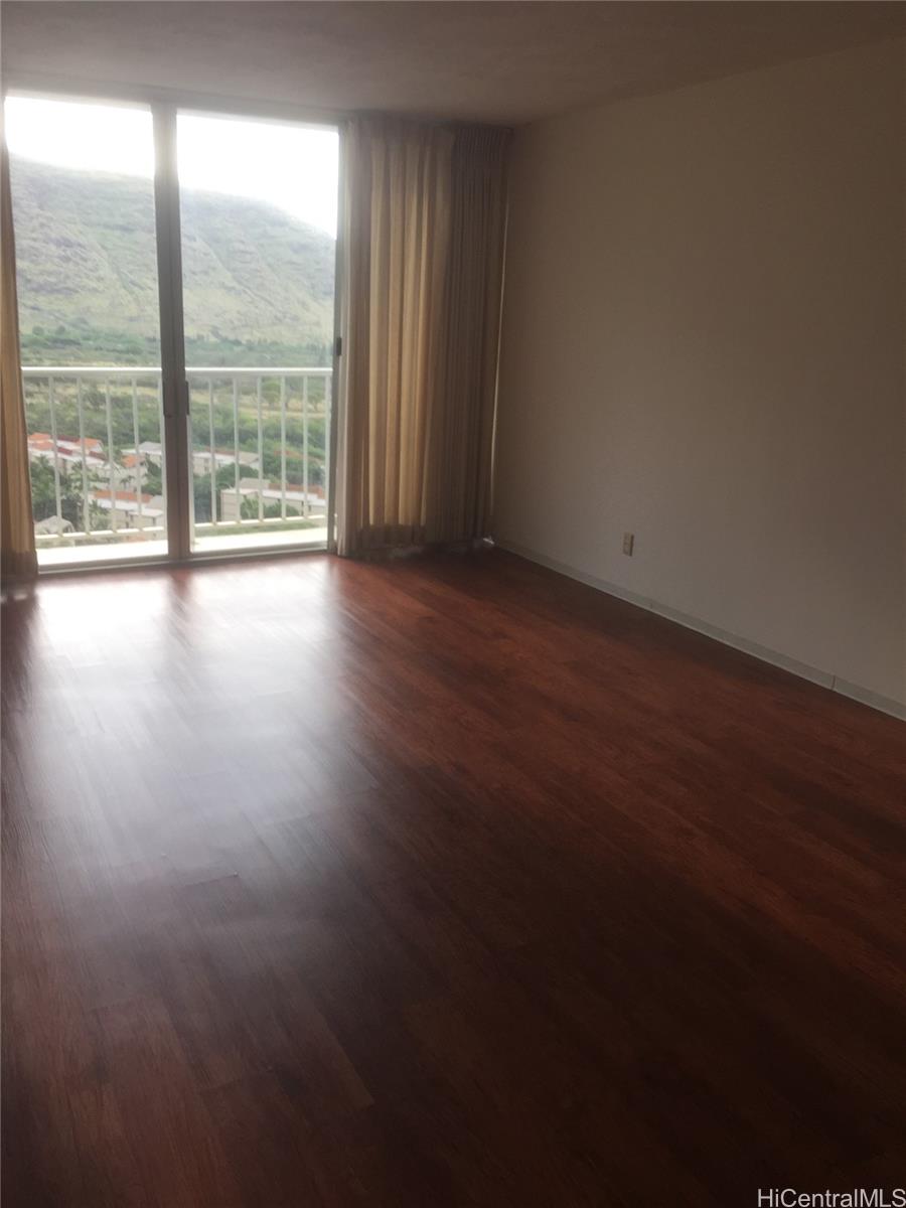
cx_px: 453
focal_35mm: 29
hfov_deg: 48.2
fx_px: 1012
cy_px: 604
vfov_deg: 61.7
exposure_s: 1/148
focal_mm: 4.15
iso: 32
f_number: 2.2
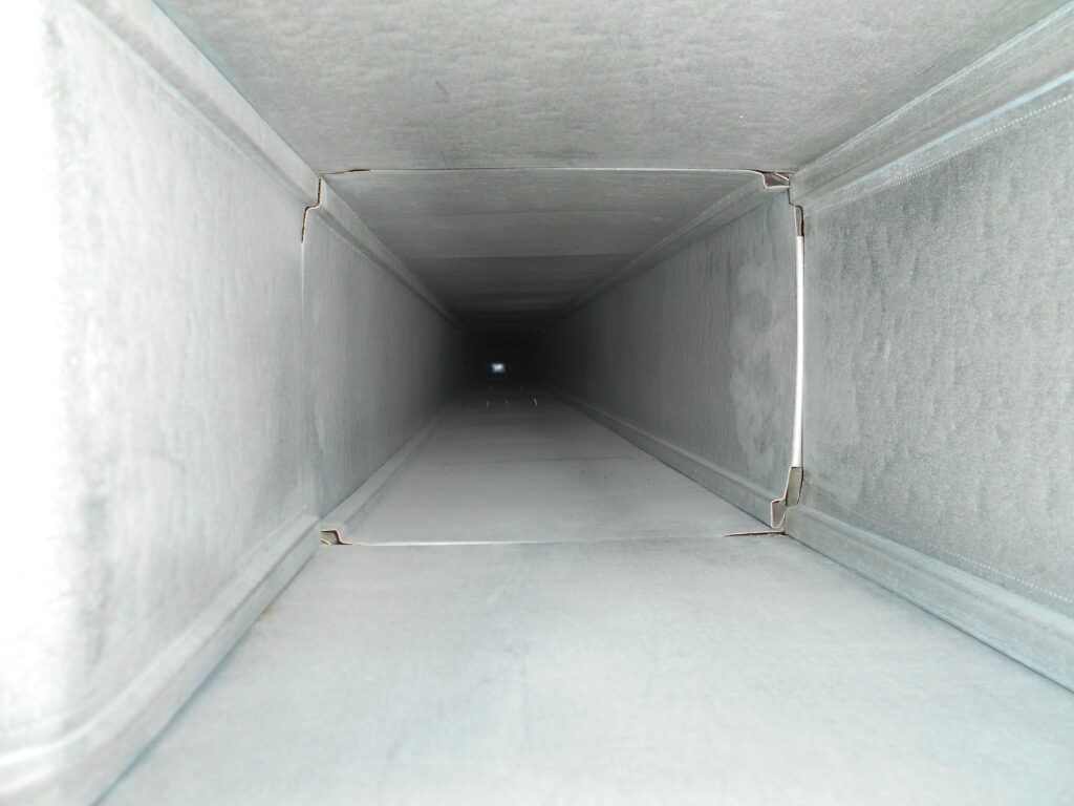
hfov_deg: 67.3
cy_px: 403
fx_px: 807
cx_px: 537
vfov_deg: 53.1
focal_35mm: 26
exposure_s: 1/25
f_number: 3.2
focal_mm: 4.6
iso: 80
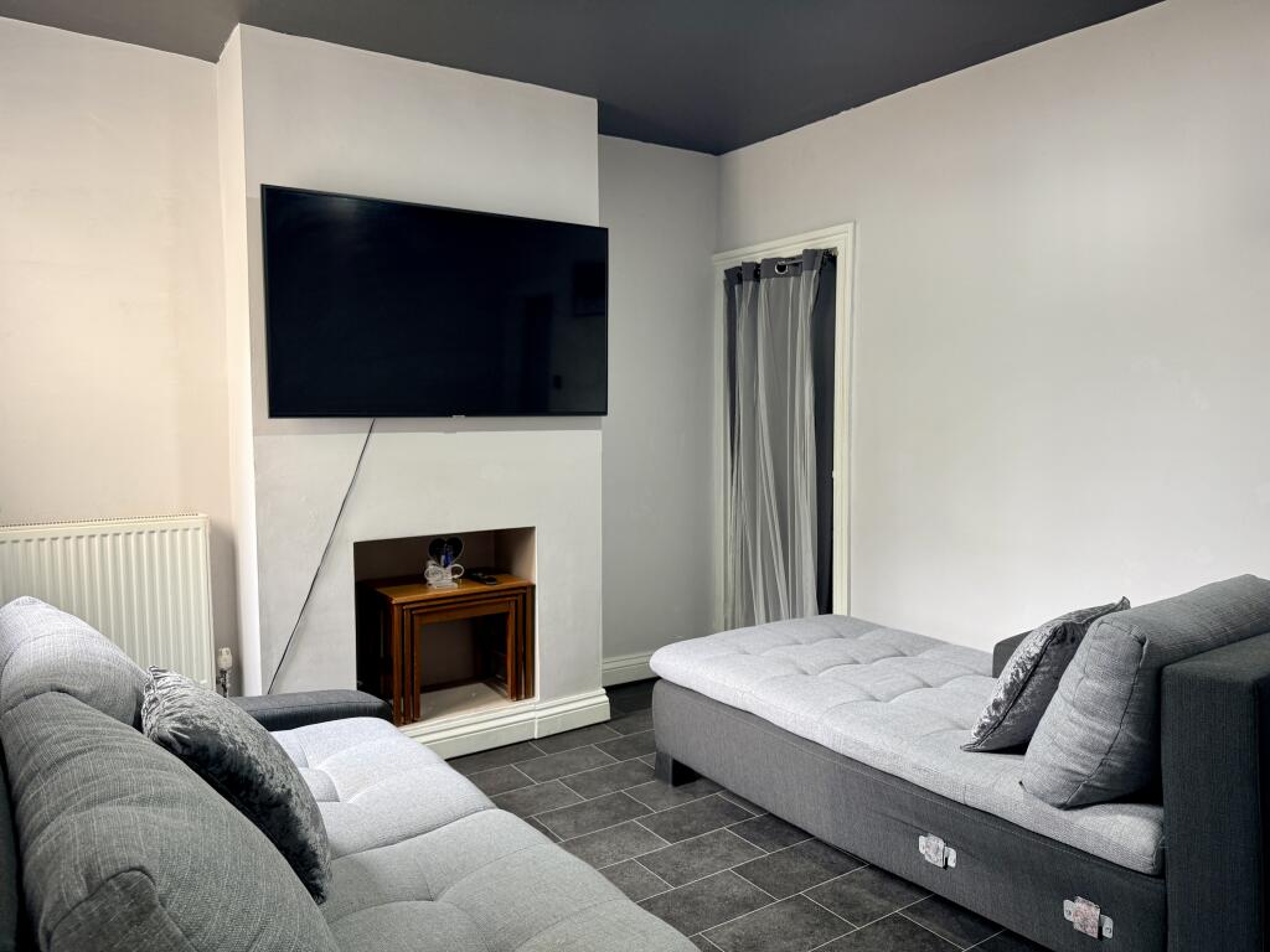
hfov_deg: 71.6
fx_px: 881
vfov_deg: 56.8
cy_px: 476
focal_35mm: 24
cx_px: 635
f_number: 1.78
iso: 125
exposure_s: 1/50
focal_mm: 6.76
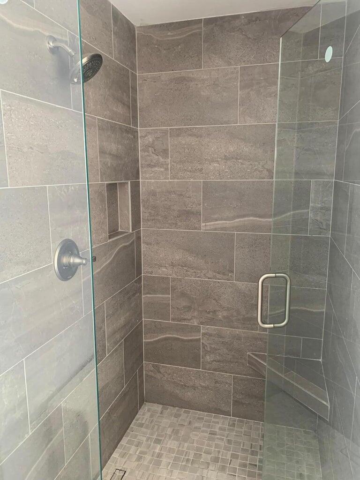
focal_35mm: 26
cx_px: 180
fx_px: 361
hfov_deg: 53.1
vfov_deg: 67.3
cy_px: 240
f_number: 1.8
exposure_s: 1/60
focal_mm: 4.25
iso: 200
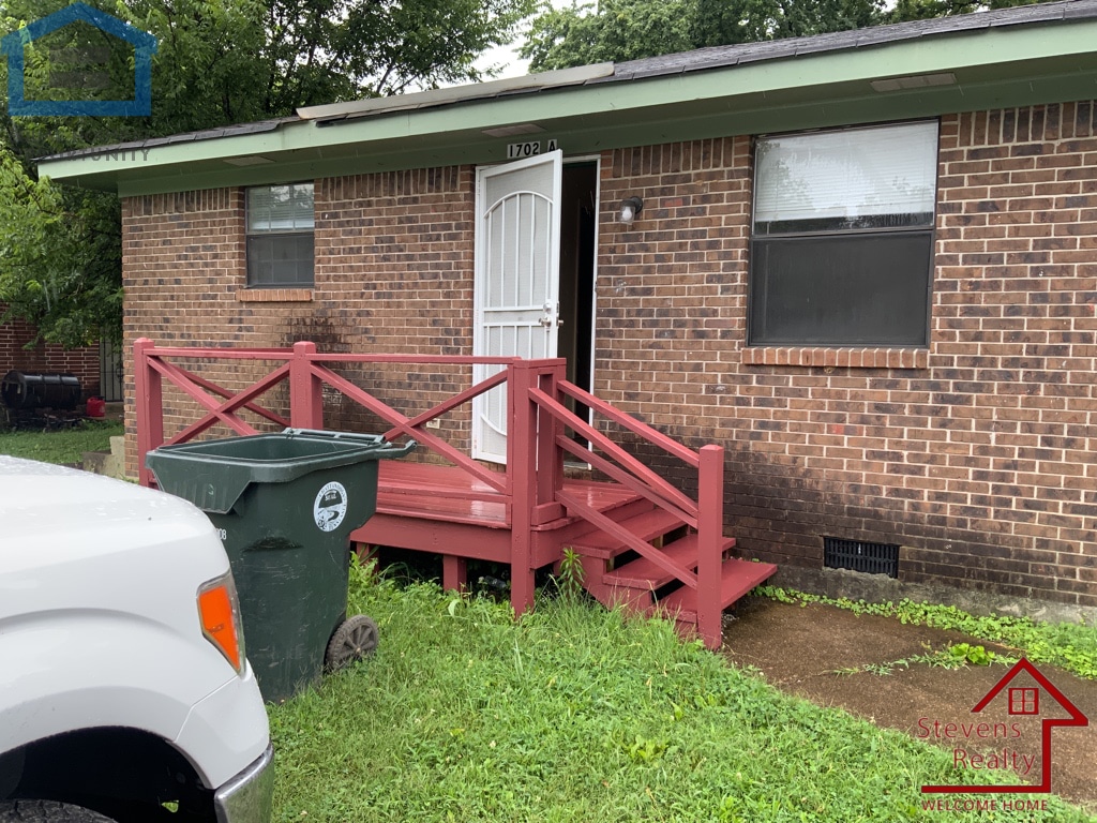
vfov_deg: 48.2
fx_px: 919
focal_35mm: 29
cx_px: 548
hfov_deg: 61.7
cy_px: 412
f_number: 1.8
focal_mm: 3
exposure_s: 1/269
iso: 16
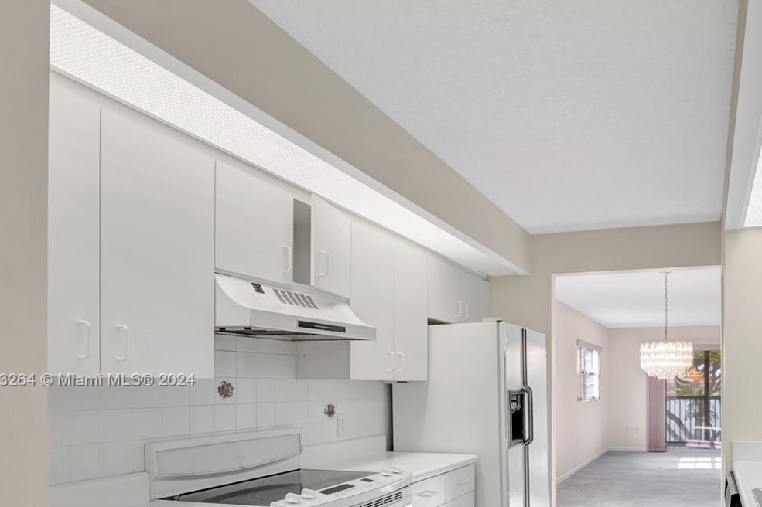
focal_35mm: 26
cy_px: 381
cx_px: 566
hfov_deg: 65.4
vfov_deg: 47.6
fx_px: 550
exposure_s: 1/10
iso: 400
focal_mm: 16
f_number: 9
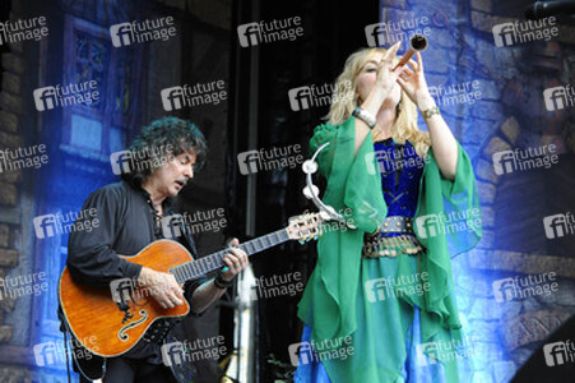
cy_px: 192
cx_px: 288
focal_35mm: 85
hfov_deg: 23.9
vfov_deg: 16.0
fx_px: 1357
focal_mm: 85
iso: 3200
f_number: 6.3
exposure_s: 1/200
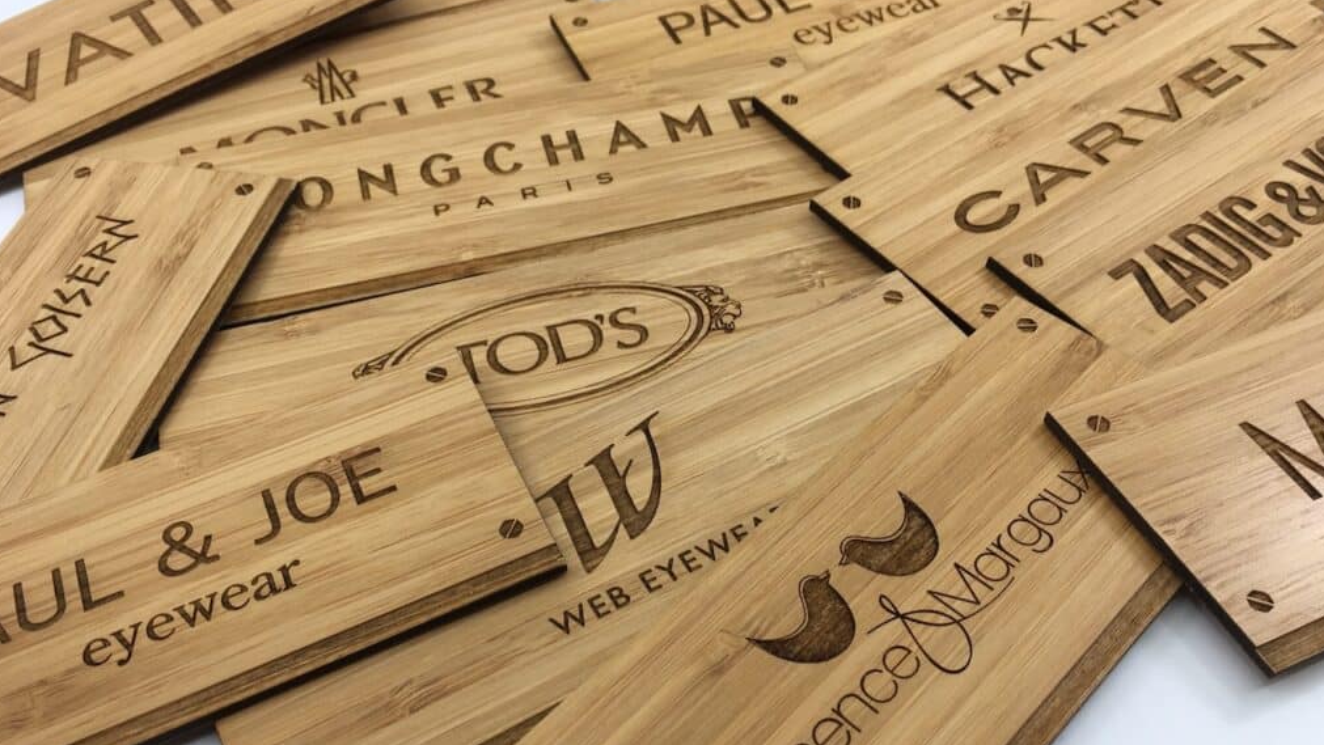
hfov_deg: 61.0
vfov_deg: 36.4
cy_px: 477
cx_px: 661
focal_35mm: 32
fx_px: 1124
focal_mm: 4.15
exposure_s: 1/118
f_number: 2.2
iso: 25
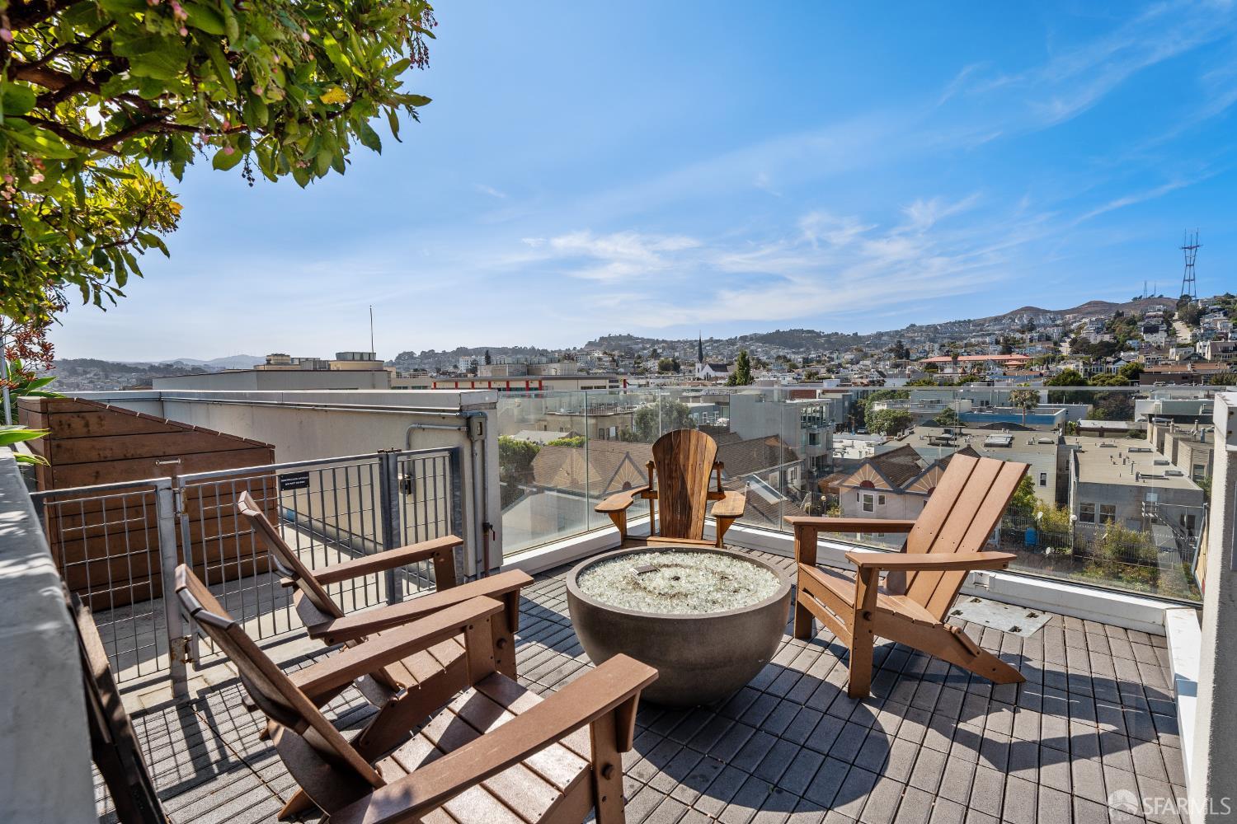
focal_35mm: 16
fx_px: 567
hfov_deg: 95.0
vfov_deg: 72.1
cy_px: 412
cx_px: 618
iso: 100
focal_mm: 16.5
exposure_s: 1/400
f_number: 9
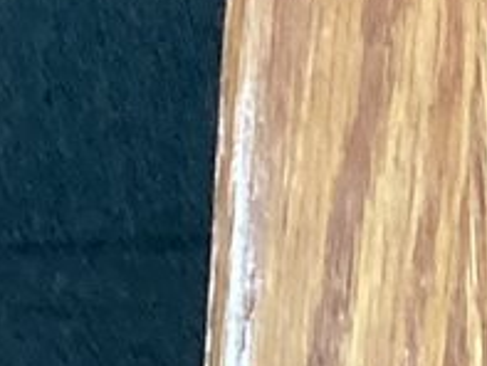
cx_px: 1376
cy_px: -454
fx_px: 3350
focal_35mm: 238
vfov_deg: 6.0
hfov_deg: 7.5
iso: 250
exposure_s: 1/60
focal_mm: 3.3
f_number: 2.4
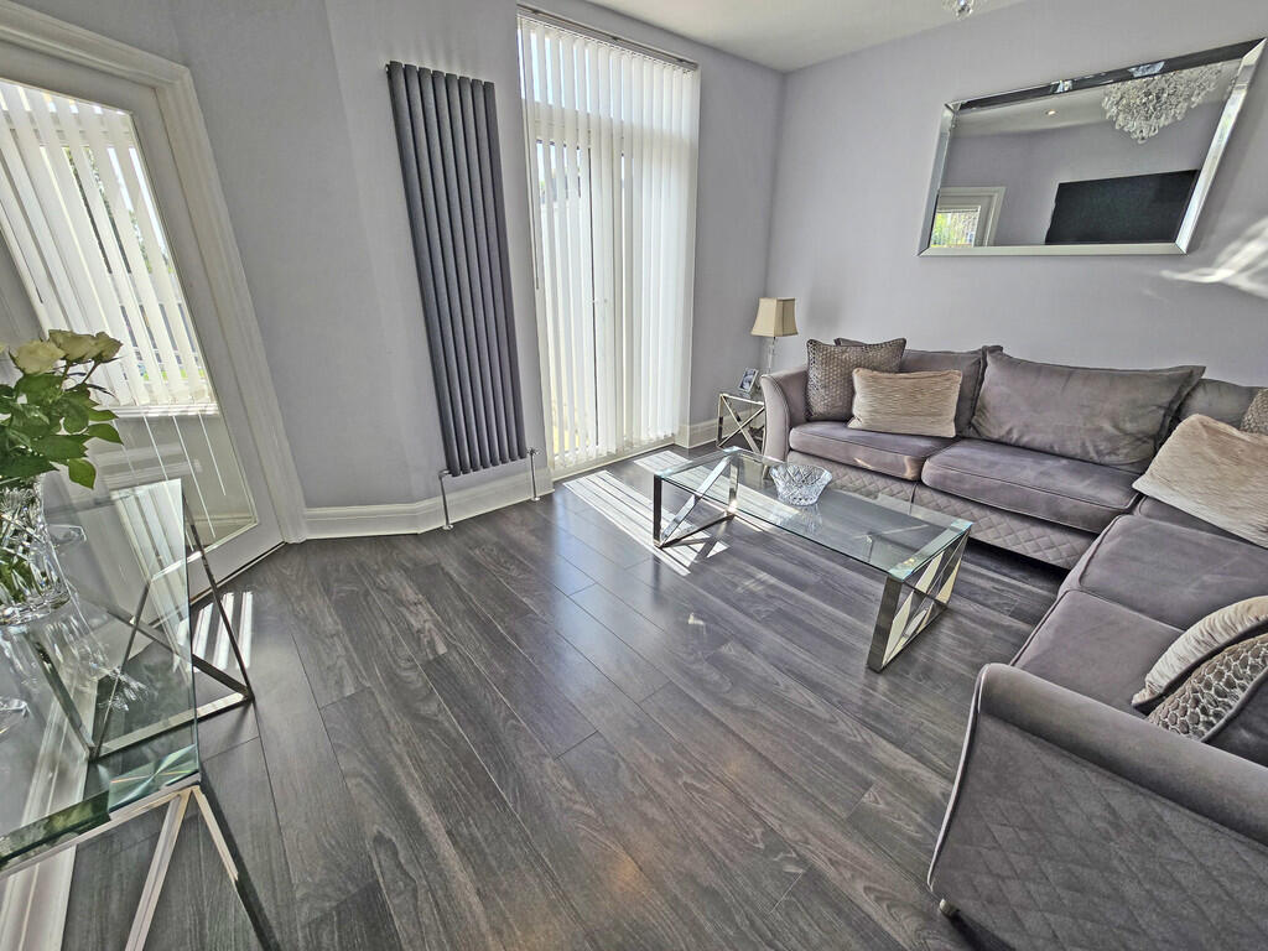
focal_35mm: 13
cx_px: 634
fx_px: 476
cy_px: 476
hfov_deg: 106.2
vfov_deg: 89.9
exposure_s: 1/219
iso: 50
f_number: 2.2
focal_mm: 2.2
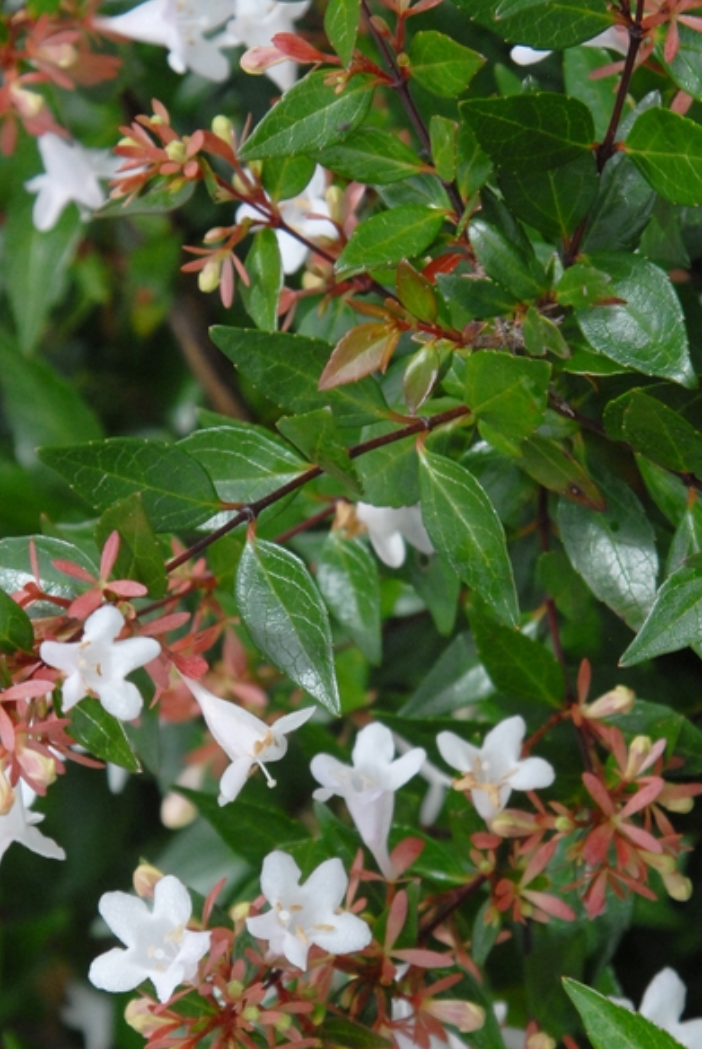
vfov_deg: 7.8
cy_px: 614
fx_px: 7669
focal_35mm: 263
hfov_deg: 5.2
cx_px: 263
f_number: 9
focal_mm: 100
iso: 400
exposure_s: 1/320
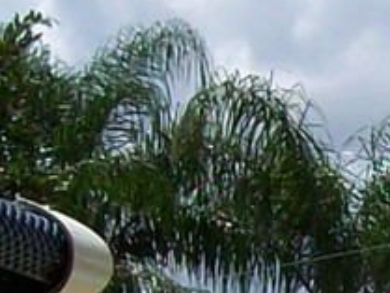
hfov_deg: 7.0
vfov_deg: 5.3
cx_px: 702
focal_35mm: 275
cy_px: 549
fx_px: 3100
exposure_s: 1/882
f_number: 4.8
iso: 80
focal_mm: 6
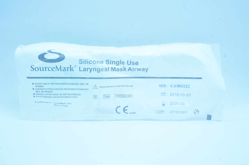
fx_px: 238
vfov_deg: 38.3
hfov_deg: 55.2
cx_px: 124
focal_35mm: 34
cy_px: 82
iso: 400
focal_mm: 23
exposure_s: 1/13
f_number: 14
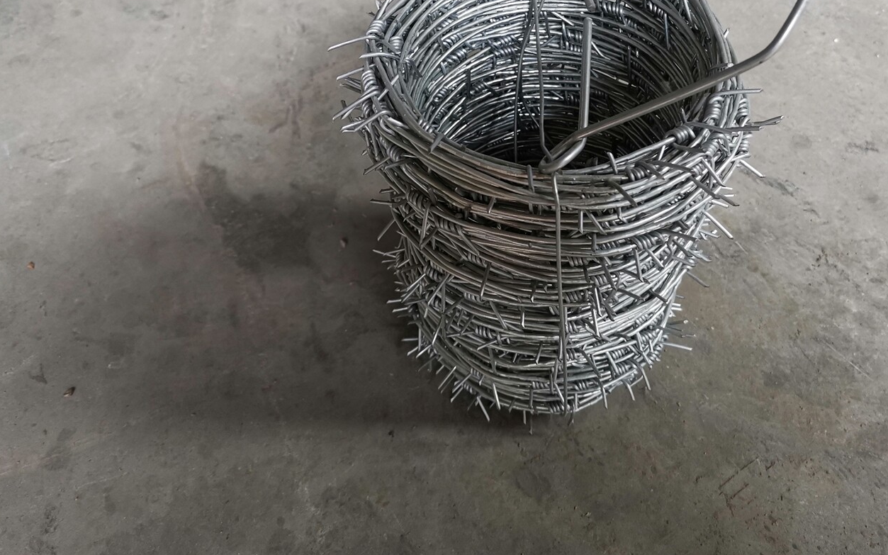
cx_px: 527
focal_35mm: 33
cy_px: 161
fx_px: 799
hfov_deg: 57.7
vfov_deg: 37.7
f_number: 1.8
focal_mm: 4.75
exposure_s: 1/33.3
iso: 640
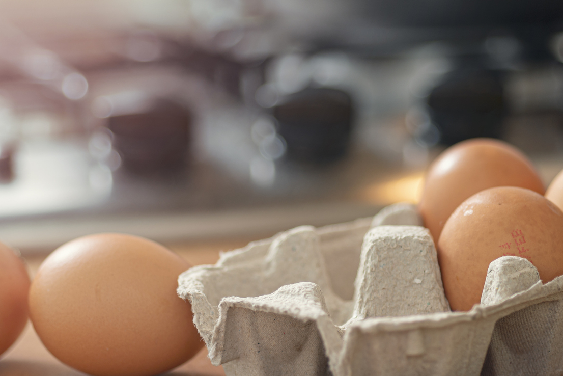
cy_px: 209
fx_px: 1799
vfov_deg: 11.9
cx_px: 337
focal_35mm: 115
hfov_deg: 17.8
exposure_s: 1/50
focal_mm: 60
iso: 64
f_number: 3.2
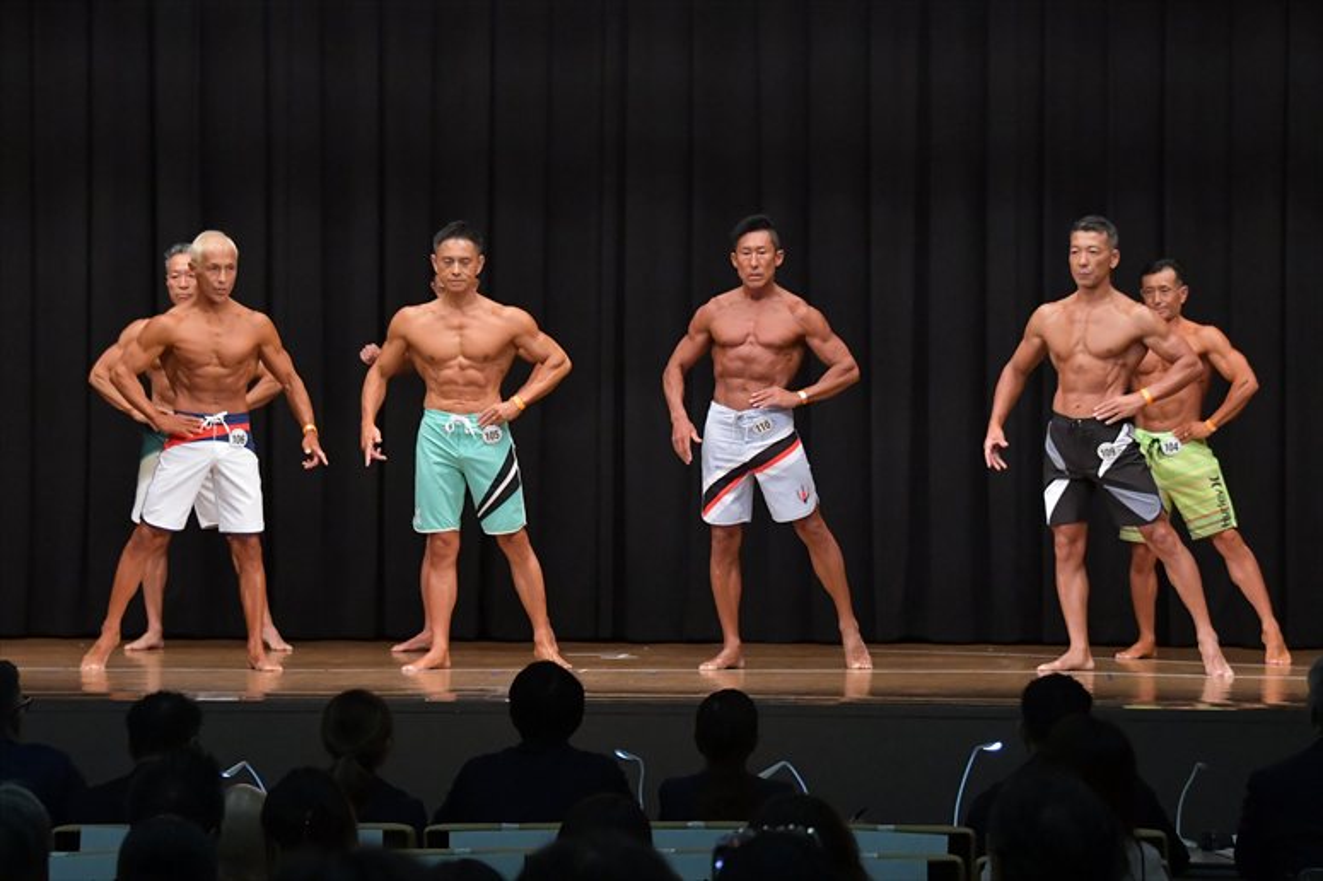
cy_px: 440
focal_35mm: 127
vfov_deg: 10.8
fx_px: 4665
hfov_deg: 16.1
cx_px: 662
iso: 6400
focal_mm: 85
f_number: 5.6
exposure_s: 1/400
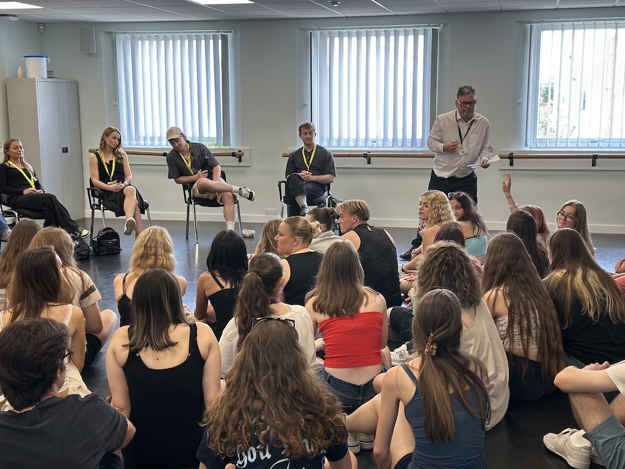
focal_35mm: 48
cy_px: 234
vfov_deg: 30.3
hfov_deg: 39.7
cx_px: 312
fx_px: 867
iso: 100
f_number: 1.78
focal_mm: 6.86
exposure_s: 1/121
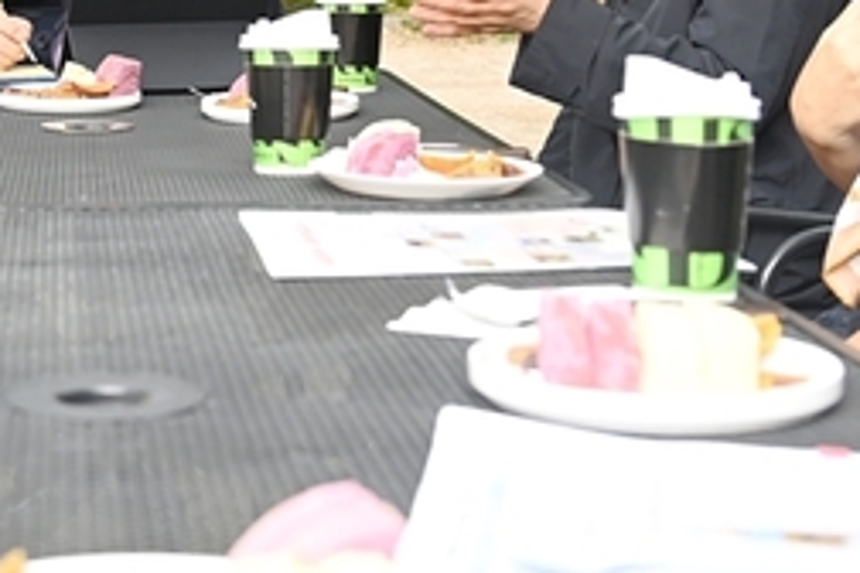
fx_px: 2126
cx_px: 137
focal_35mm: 89
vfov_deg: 15.0
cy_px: -43
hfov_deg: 22.5
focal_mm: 32
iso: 500
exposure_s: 1/200
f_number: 4.5
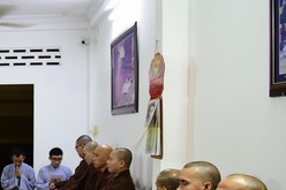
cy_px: 154
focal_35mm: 63
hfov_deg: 27.3
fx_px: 500
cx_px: -74
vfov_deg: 21.3
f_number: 4.5
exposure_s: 1/40
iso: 2500
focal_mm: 24
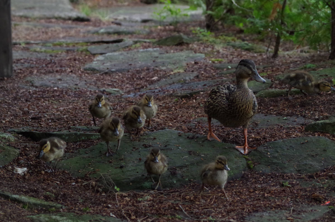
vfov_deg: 7.9
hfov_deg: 12.0
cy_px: 111
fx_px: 1597
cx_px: 168
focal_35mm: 172
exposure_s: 1/500
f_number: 7.1
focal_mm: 115
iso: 3200
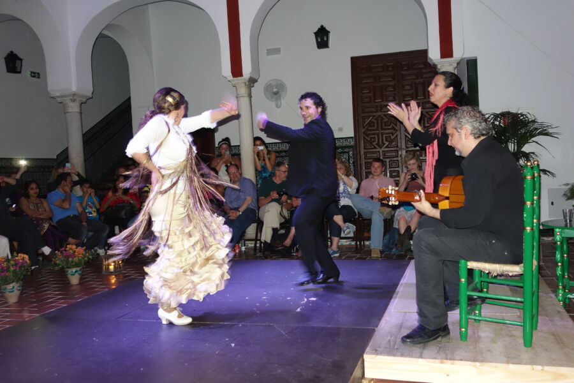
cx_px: 287
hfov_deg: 57.2
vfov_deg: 40.0
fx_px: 526
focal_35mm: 33
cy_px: 192
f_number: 2.5
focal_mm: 12.18
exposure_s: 1/30
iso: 800
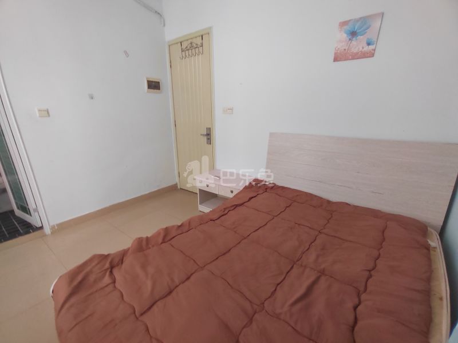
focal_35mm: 16
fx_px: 212
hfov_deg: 94.5
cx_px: 229
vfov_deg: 78.1
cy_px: 172
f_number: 2.2
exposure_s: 1/60
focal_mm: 1.68
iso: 153
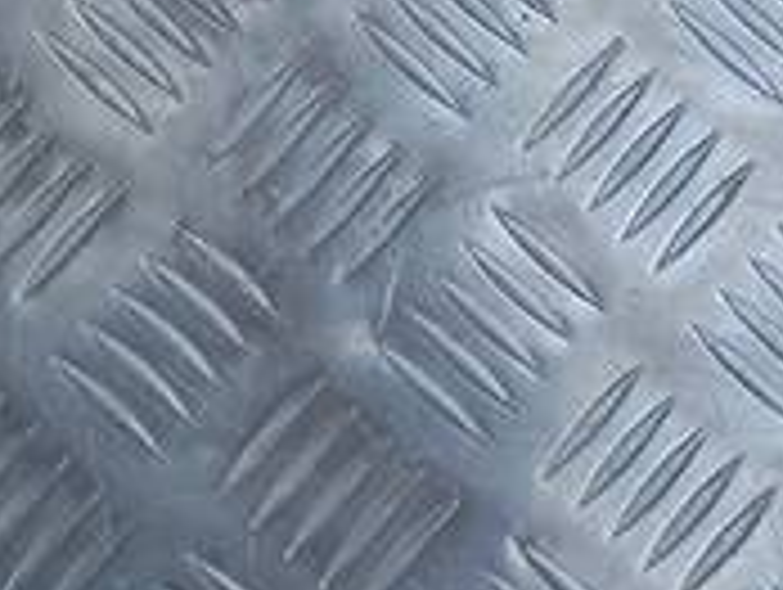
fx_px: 3330
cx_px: 27
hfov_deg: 13.3
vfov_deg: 9.1
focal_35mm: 147
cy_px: -797
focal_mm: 4.6
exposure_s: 1/50
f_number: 1.8
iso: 25
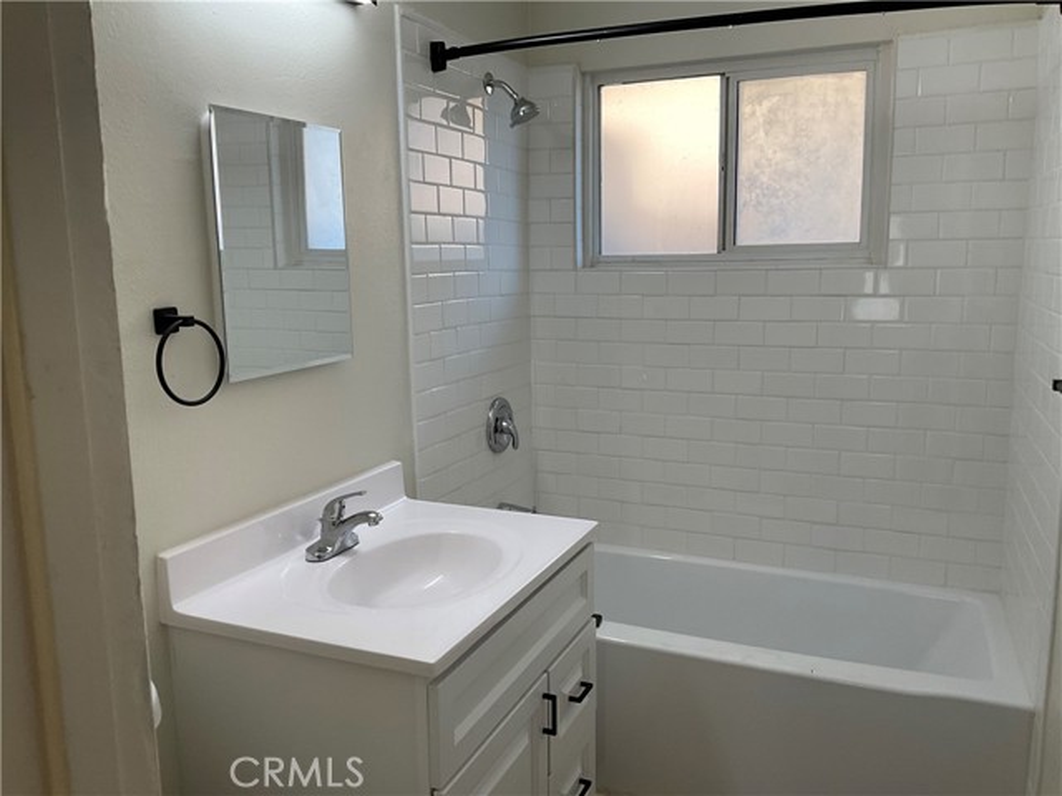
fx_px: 890
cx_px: 531
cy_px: 398
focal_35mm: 29
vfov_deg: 48.2
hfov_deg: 61.7
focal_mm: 3
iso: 64
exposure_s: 1/120
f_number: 1.8
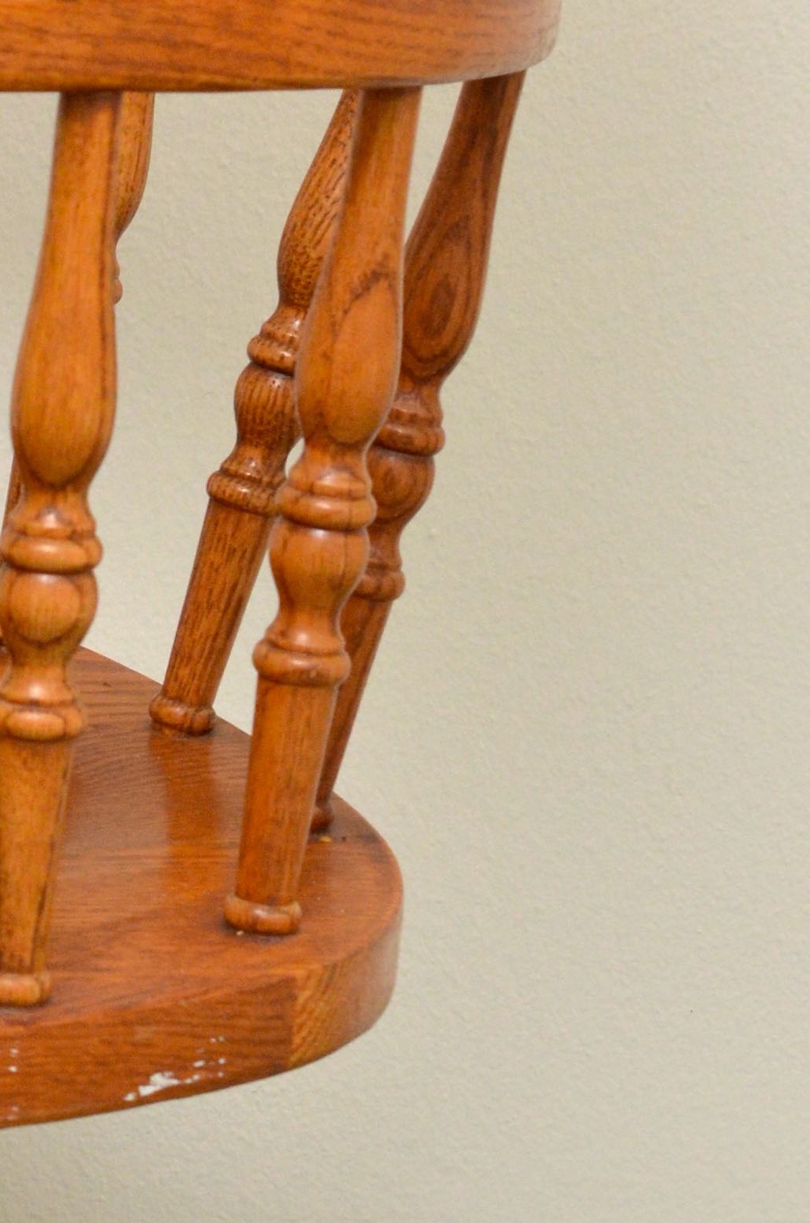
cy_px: 745
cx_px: -355
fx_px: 5614
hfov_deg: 8.1
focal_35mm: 166
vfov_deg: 12.4
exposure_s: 1/60
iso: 800
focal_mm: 35
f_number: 8
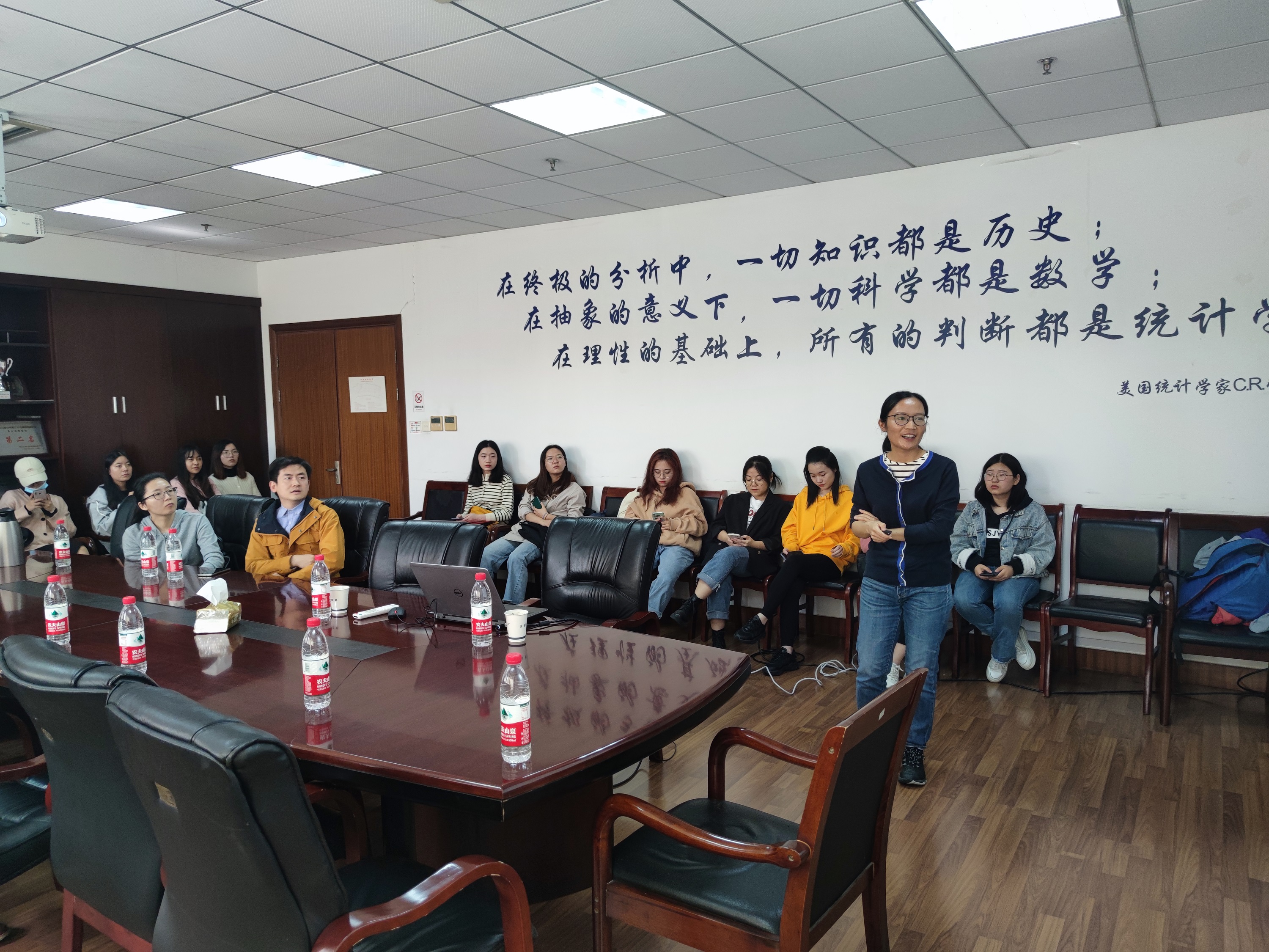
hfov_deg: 71.6
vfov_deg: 56.8
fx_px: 880
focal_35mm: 24
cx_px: 634
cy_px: 476
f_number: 1.69
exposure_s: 1/60
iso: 205
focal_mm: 6.72
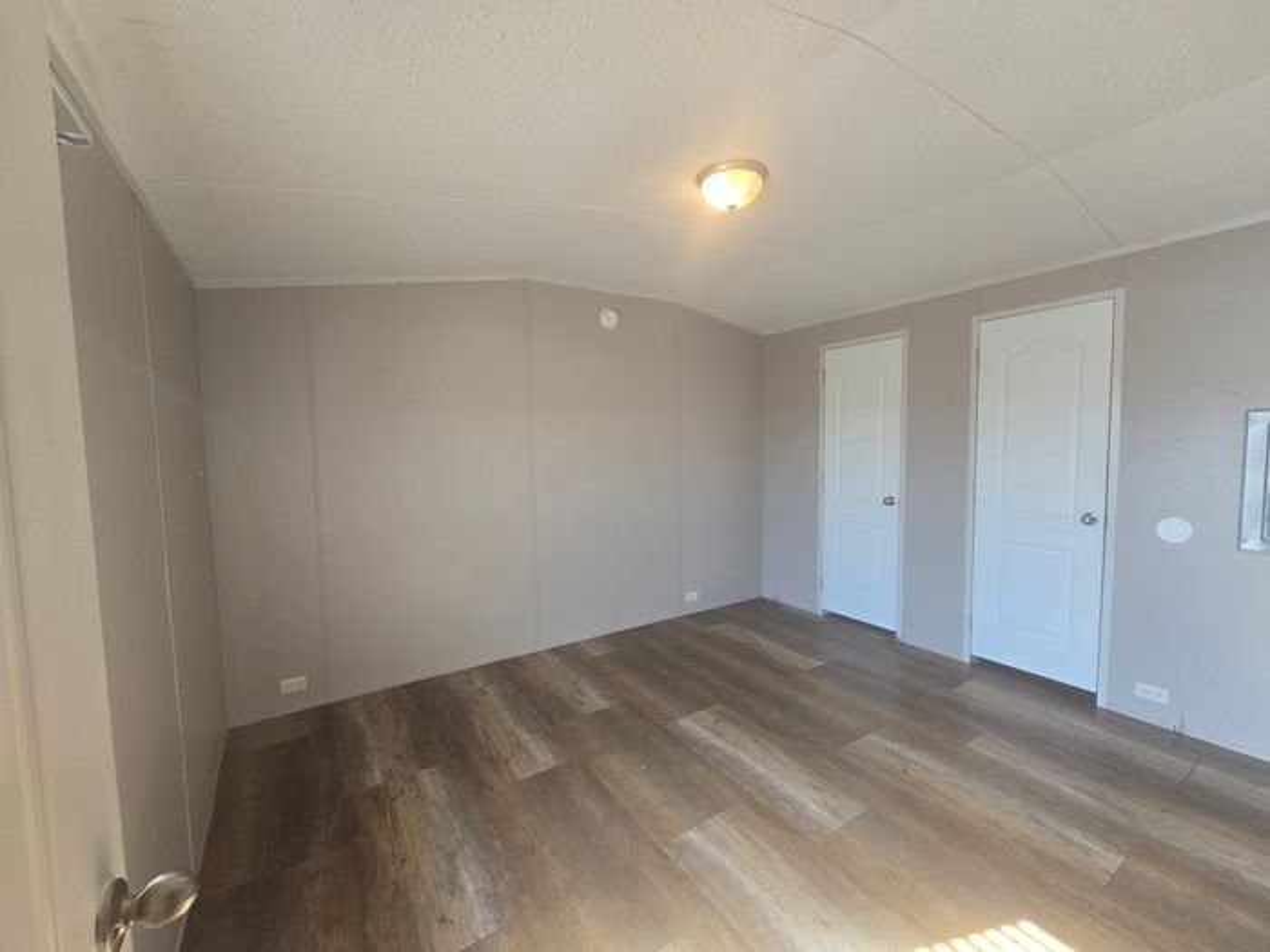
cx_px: 635
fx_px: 477
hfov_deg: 106.2
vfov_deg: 89.9
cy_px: 476
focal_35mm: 13
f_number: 2.2
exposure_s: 1/60
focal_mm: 2.2
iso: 125
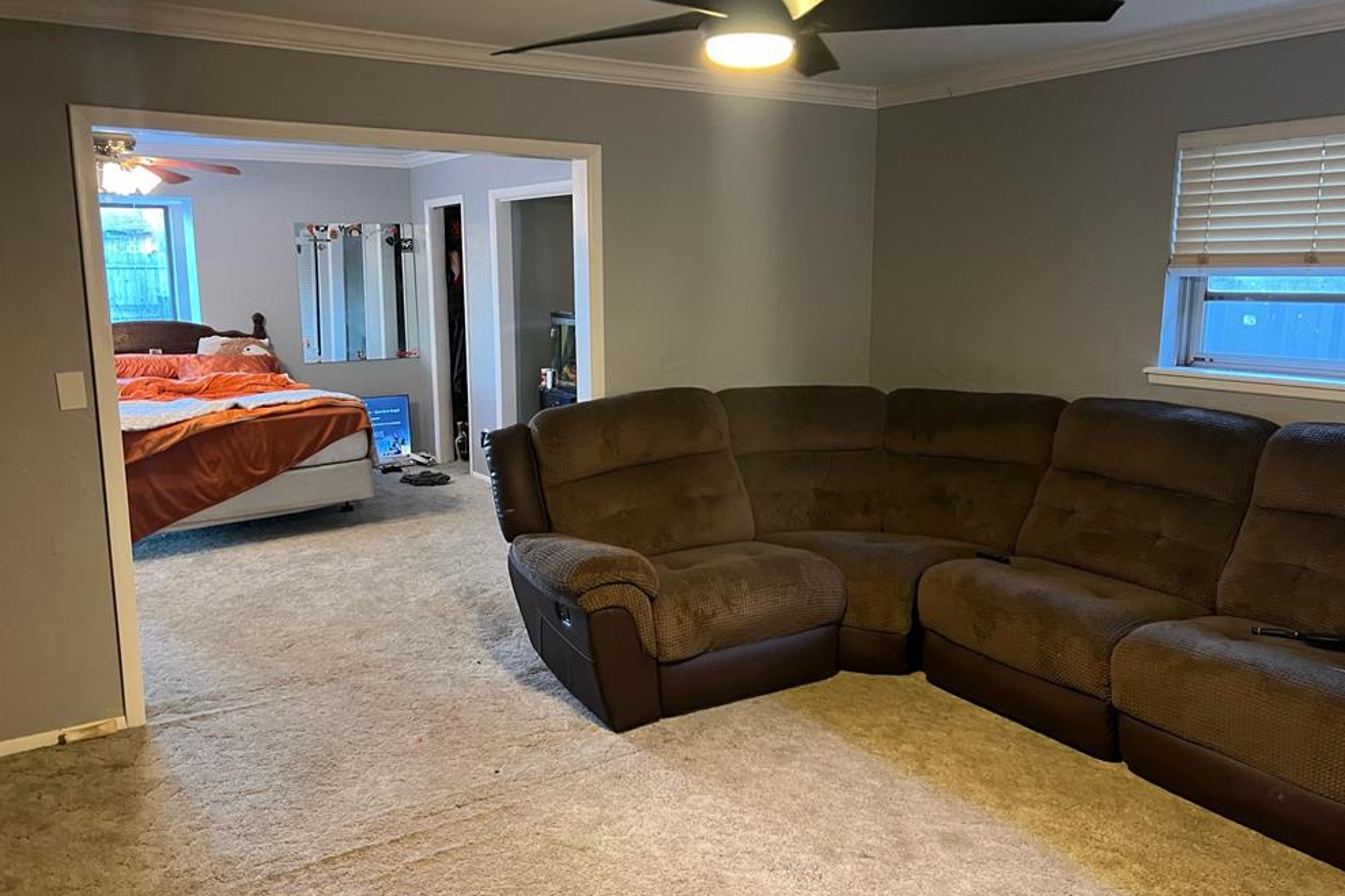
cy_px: 432
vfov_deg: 46.4
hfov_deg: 65.5
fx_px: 1046
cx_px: 658
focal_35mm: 28
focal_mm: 5.7
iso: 500
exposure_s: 1/40
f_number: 1.5
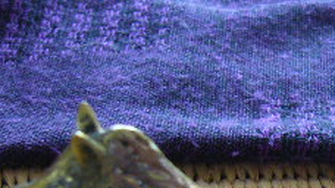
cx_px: 363
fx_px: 950
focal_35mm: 107
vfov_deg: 11.0
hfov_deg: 19.2
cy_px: 258
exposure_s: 1/8
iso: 200
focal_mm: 5.8
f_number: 2.8
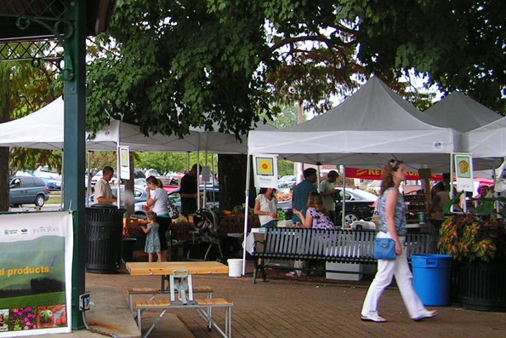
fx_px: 956
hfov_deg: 29.2
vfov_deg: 19.9
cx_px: 123
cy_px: 106
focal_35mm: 68
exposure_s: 1/50
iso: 50
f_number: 3.2
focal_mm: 6.3
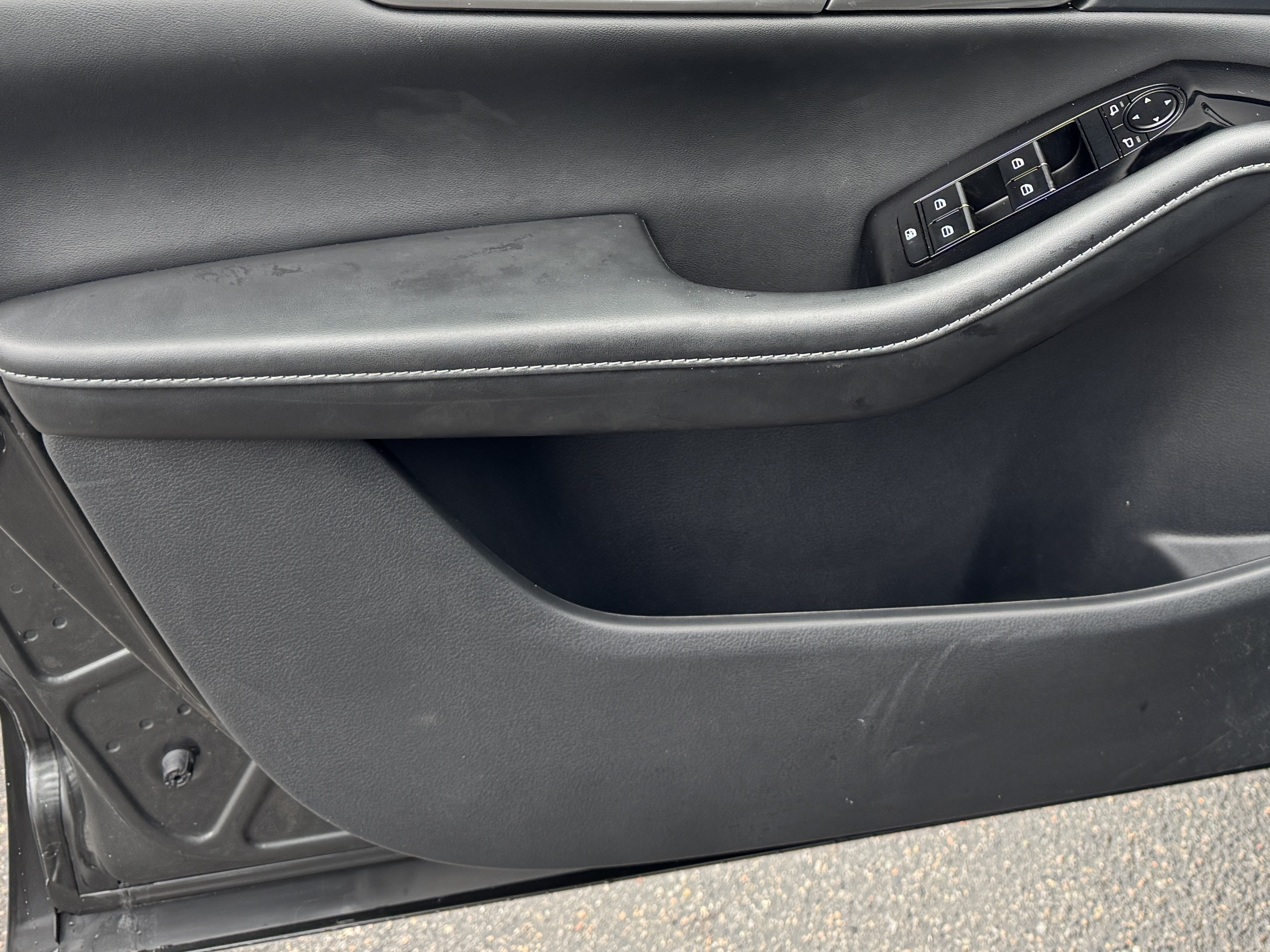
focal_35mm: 48
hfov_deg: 39.0
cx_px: 887
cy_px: 64
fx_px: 1761
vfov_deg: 28.9
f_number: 1.78
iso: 100
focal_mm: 6.76
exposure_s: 1/121
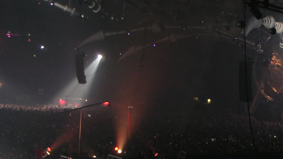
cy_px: 140
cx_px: 210
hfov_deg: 30.1
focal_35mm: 69
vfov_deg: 17.2
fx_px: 518
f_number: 2.8
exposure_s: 1/6
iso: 100
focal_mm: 6
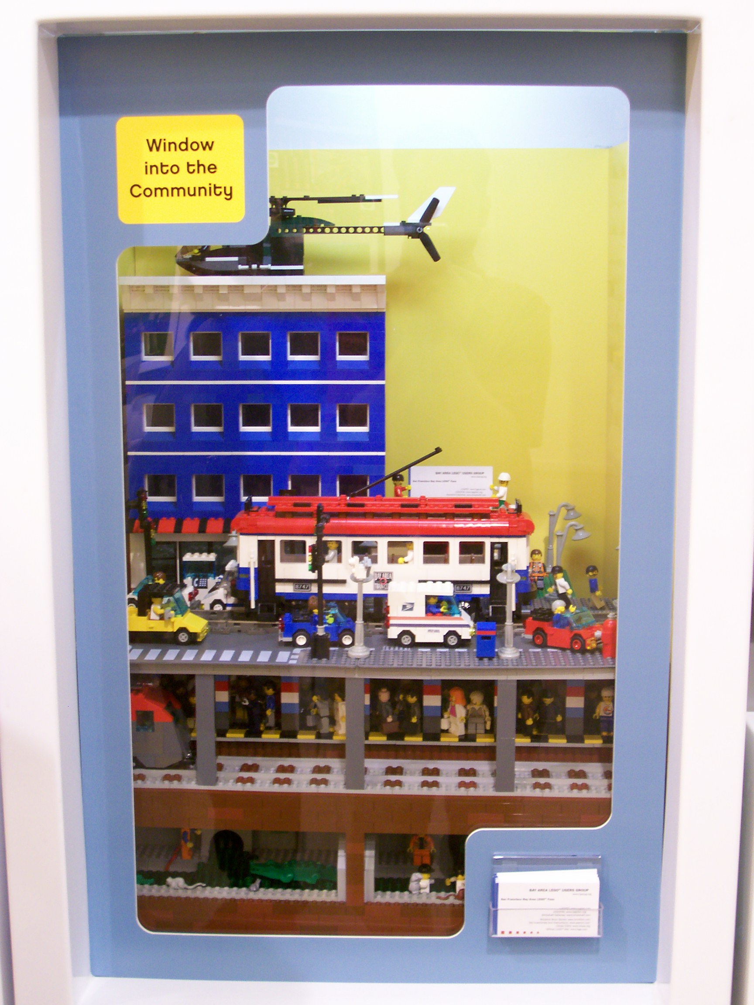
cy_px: 502
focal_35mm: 53
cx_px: 377
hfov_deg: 27.5
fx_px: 1539
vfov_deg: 36.2
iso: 160
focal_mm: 8.7
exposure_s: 1/21.7
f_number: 3.2
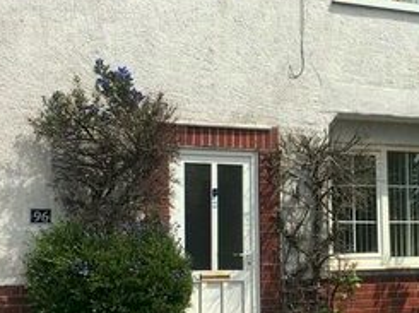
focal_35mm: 83
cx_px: 352
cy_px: 206
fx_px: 1003
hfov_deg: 23.2
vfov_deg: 17.7
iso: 25
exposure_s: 1/1508
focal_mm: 4.15
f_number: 2.2
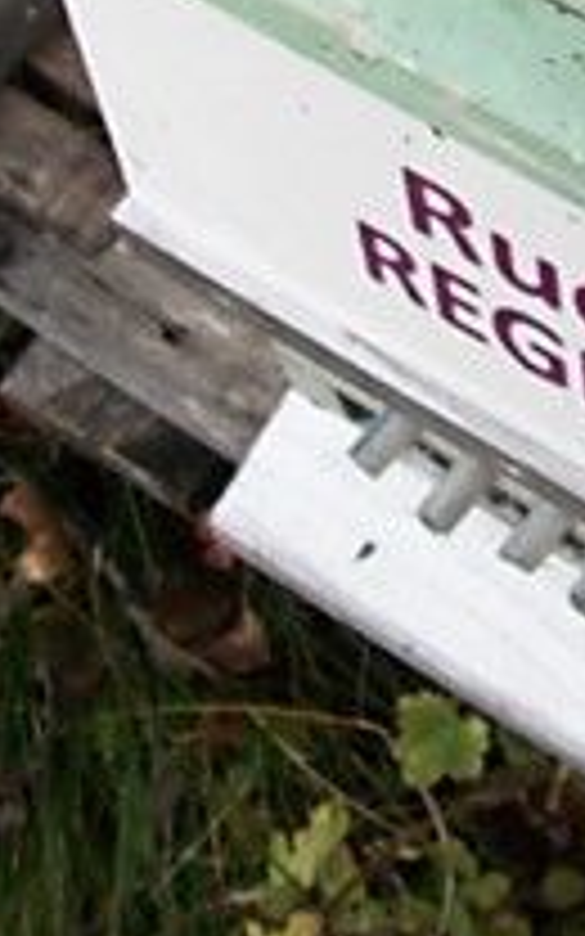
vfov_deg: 19.6
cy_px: -256
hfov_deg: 12.6
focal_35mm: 98
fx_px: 2500
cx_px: 896
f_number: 2.9
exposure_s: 1/200
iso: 80
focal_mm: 5.7
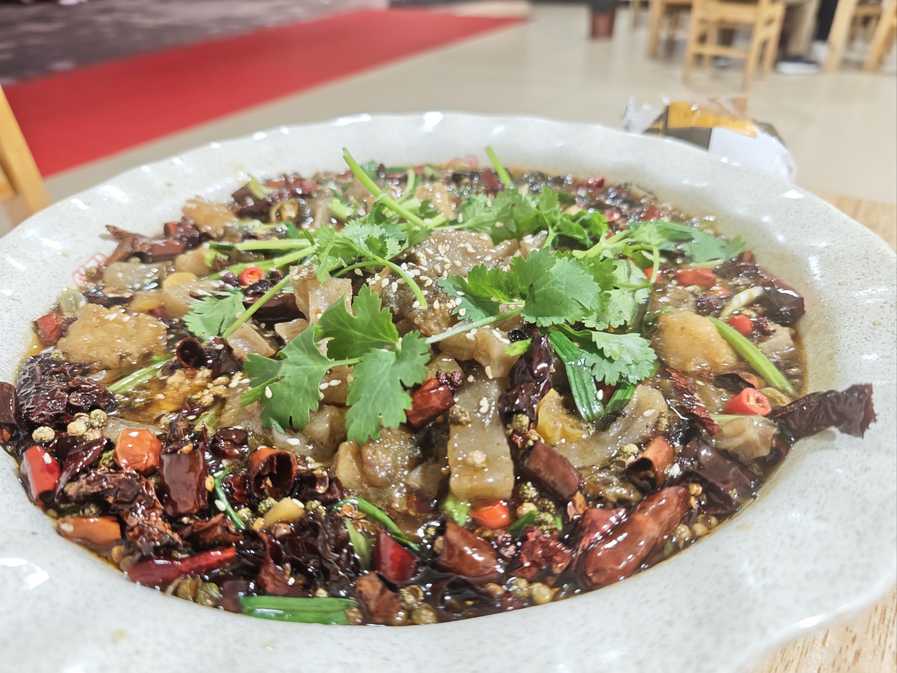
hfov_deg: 73.9
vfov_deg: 58.9
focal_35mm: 23
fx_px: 596
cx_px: 448
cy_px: 336
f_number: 1.62
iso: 320
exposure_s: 1/50
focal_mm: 6.55
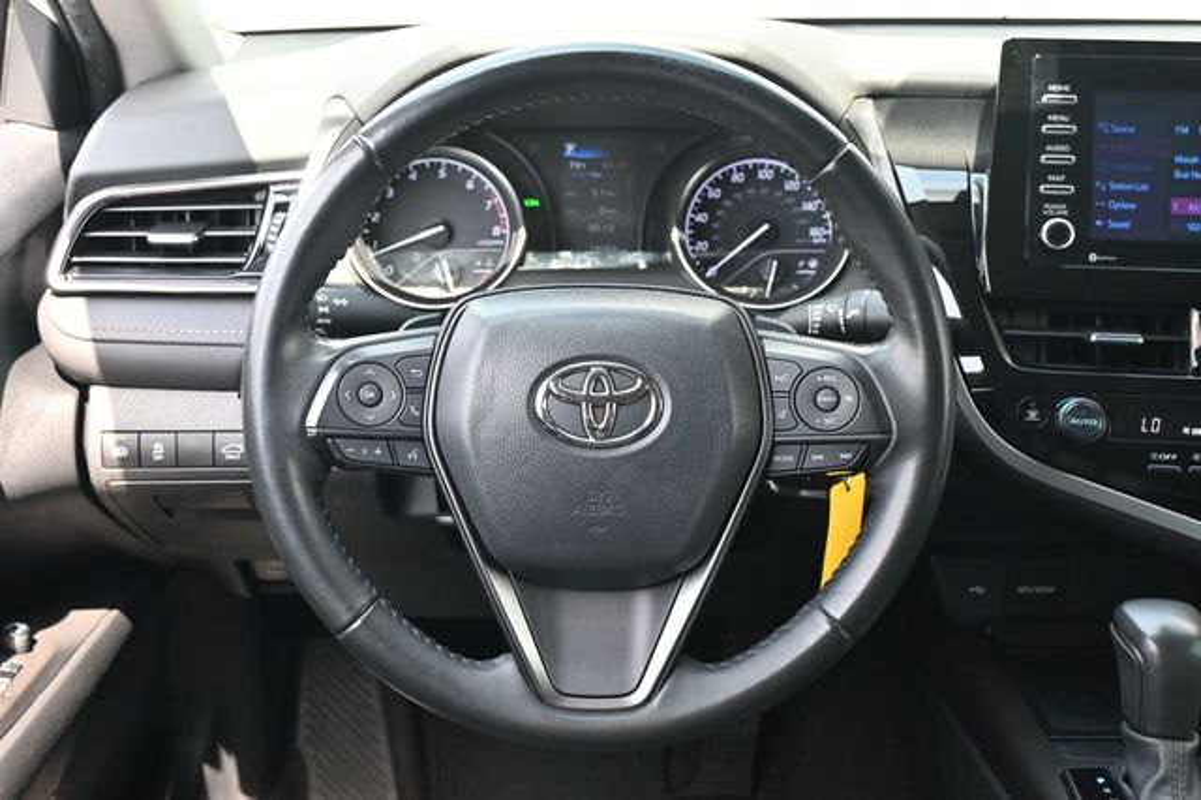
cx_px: 600
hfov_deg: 46.4
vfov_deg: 31.9
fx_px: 1400
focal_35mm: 42
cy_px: 400
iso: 560
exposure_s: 1/125
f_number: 4.5
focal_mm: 28
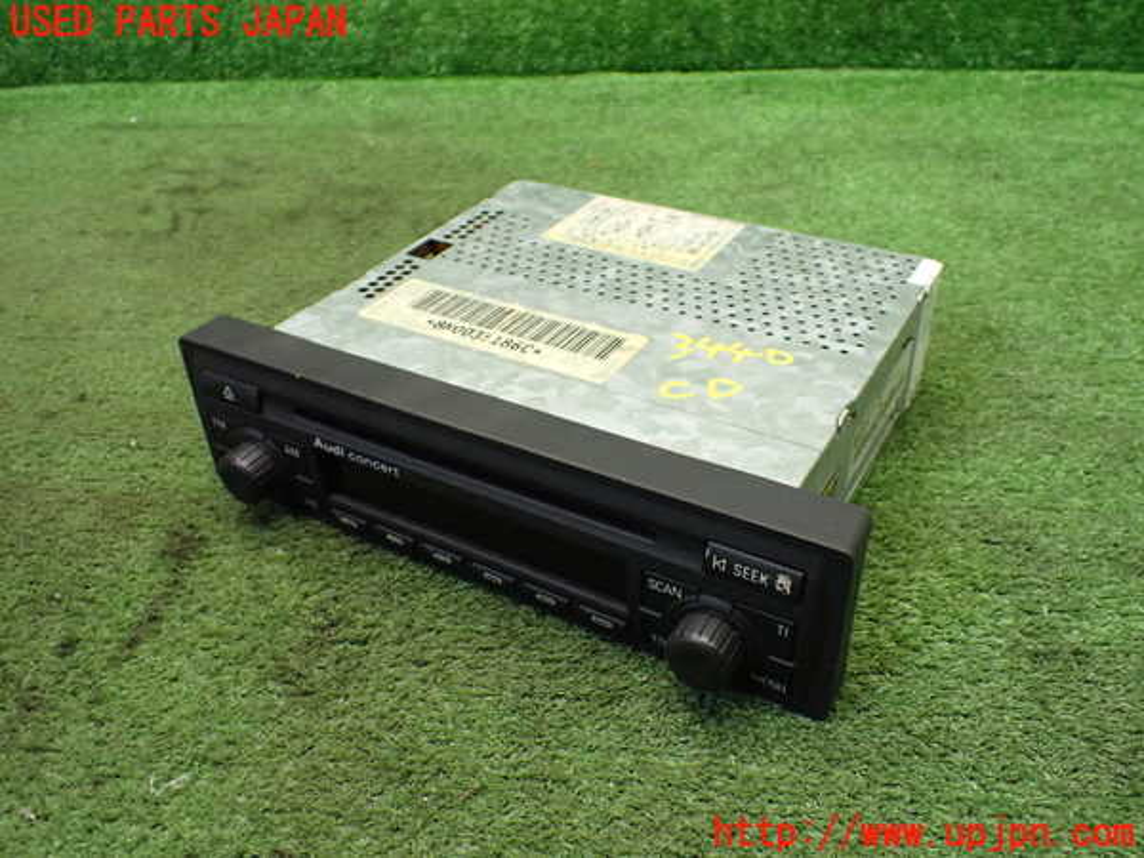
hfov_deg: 60.0
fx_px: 991
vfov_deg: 46.8
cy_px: 429
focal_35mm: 30
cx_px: 572
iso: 640
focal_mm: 5.4
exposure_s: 1/125
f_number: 2.3
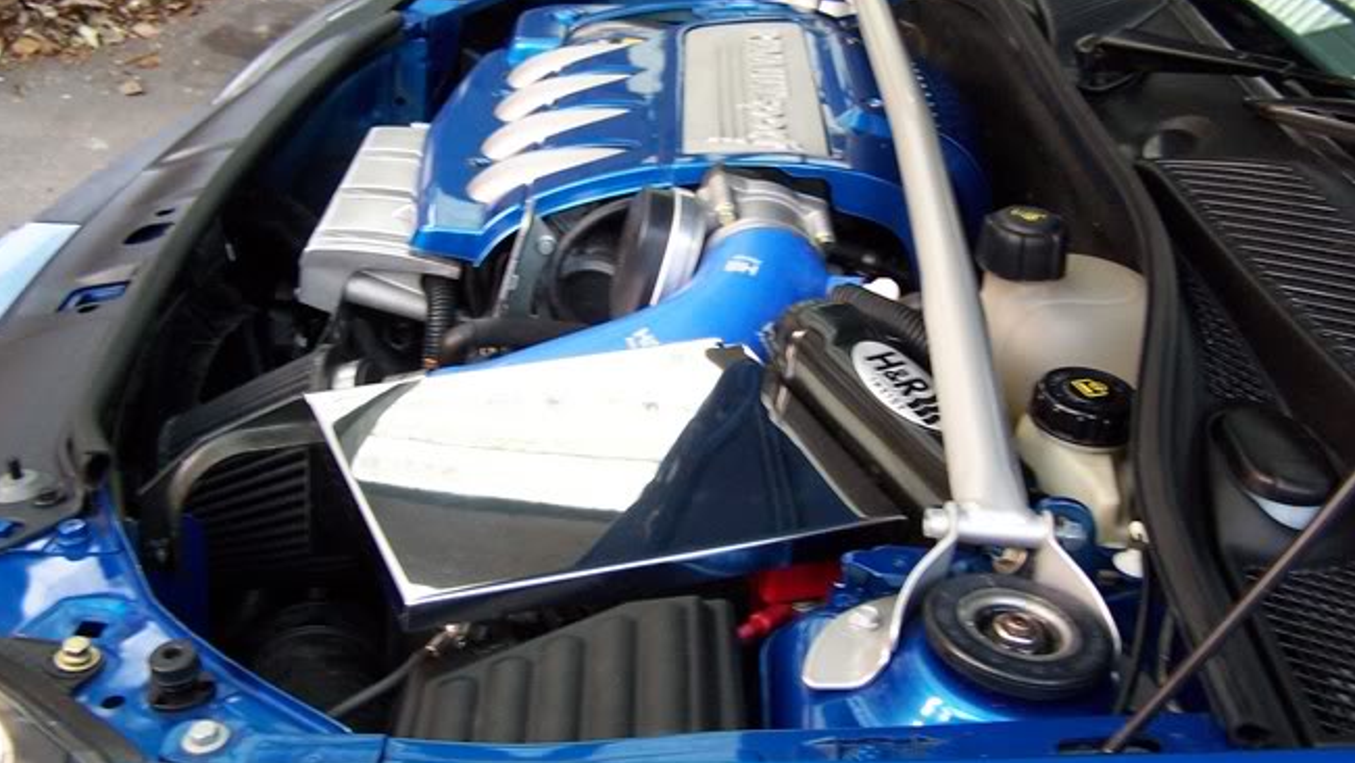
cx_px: 712
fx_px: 1581
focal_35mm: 44
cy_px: 344
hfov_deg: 46.4
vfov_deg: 27.1
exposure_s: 1/8
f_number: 2.8
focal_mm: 6.3
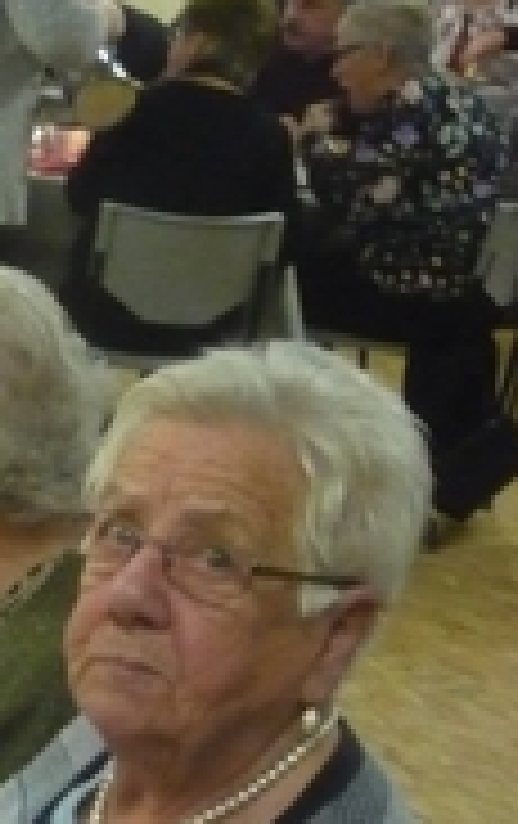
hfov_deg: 11.4
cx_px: -527
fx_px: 2340
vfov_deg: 19.4
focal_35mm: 104
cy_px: 833
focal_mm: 5.2
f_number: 3.3
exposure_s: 1/20
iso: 800
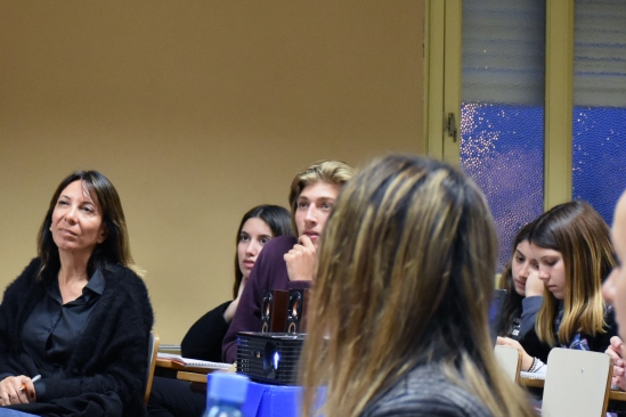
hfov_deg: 14.6
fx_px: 2434
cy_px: 104
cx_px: 137
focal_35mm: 140
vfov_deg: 9.8
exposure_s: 1/60
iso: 2800
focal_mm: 50
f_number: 4.8
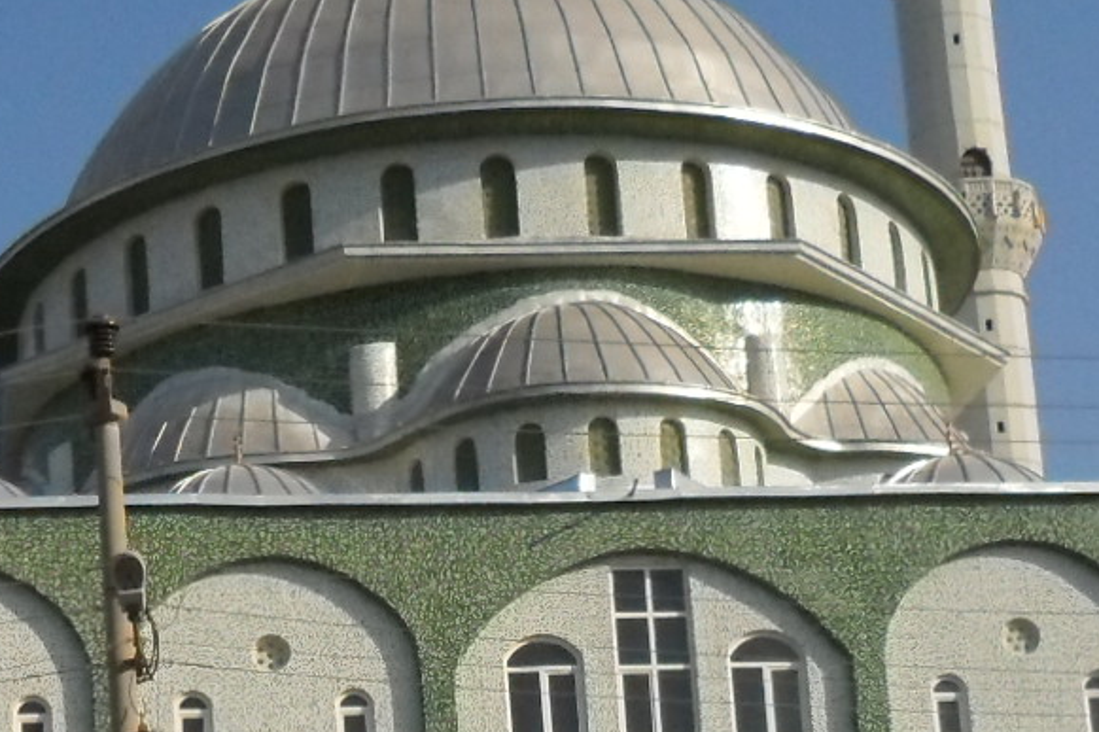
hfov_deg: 20.3
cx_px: 153
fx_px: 3021
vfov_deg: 13.5
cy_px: 798
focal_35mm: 99
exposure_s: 1/750
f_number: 8.9
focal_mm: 4.9
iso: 200
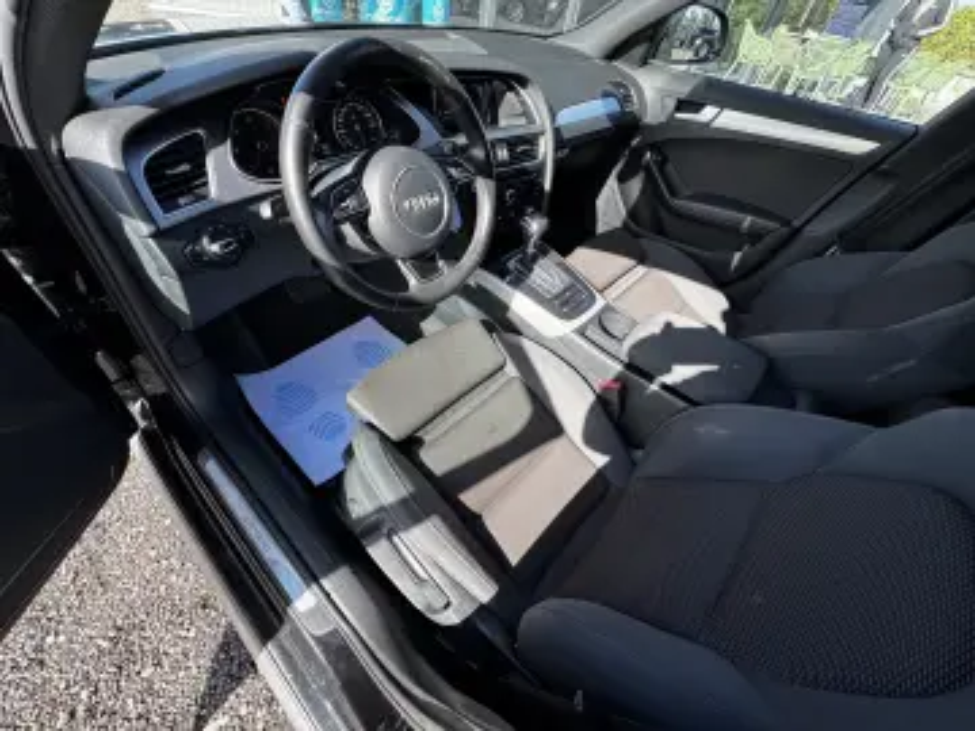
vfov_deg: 85.7
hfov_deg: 102.1
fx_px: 394
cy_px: 366
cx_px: 488
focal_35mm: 14
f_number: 2.2
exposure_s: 1/205
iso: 40
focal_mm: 2.22
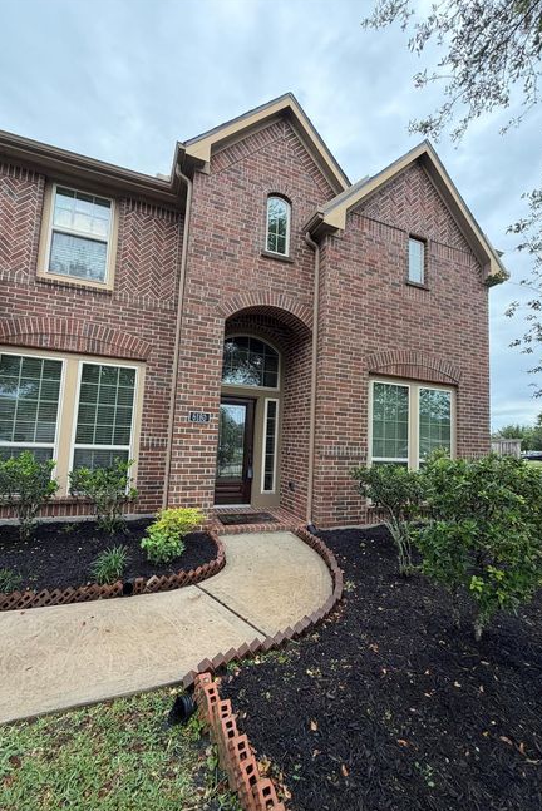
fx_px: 338
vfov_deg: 100.4
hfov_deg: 77.4
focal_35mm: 15
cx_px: 271
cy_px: 412
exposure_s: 1/121
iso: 100
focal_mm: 2.22
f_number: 2.2
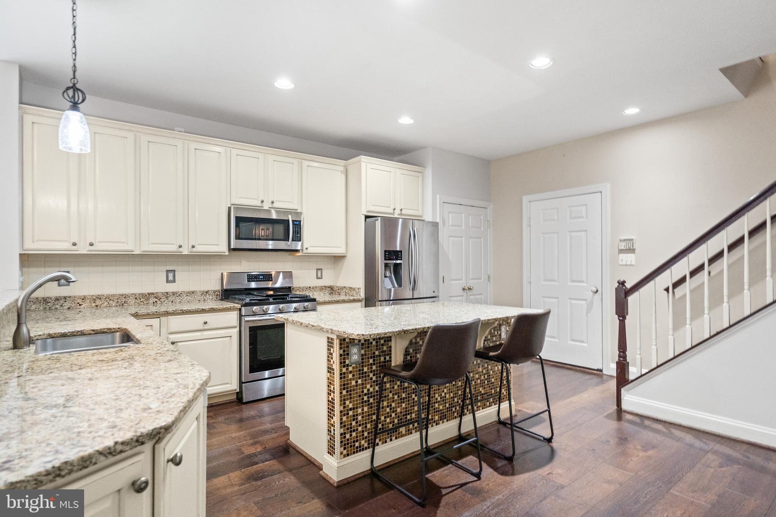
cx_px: 388
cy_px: 258
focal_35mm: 19
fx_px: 409
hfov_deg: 86.9
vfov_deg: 64.5
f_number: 4
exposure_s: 1/80
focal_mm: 19
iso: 800
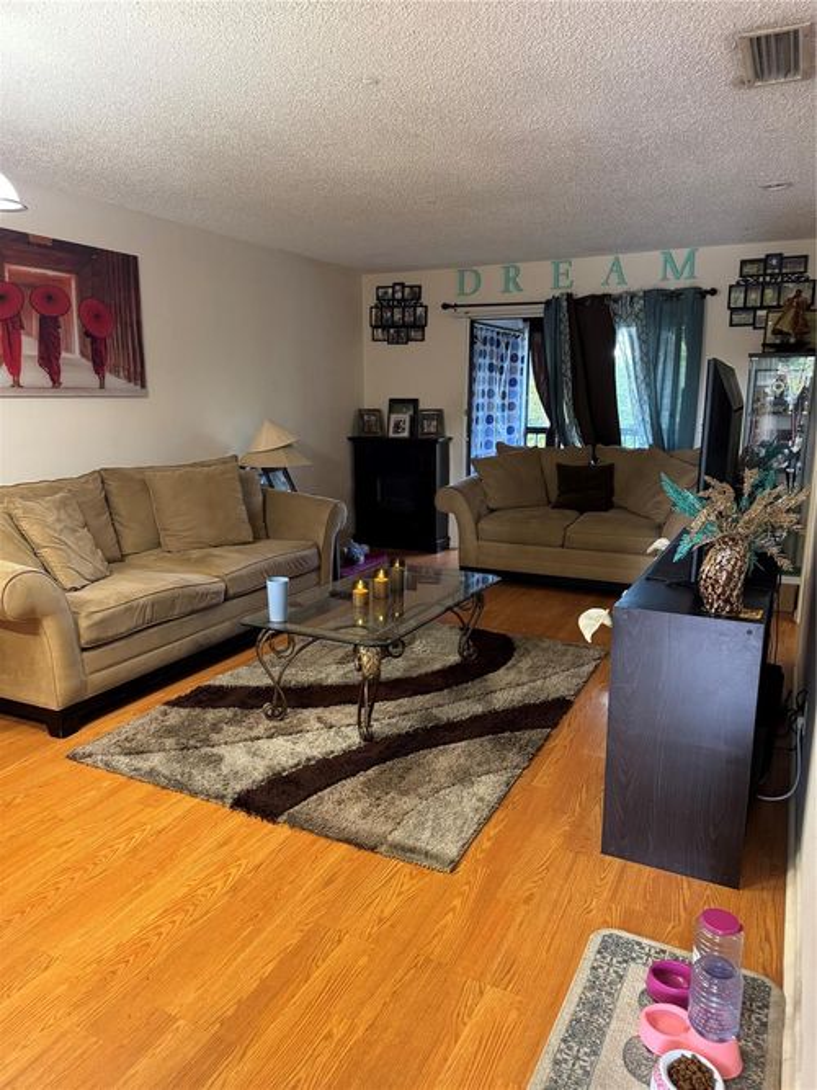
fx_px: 755
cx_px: 408
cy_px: 545
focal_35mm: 24
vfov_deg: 71.6
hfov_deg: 56.8
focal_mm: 6.76
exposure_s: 1/60
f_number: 1.78
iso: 500
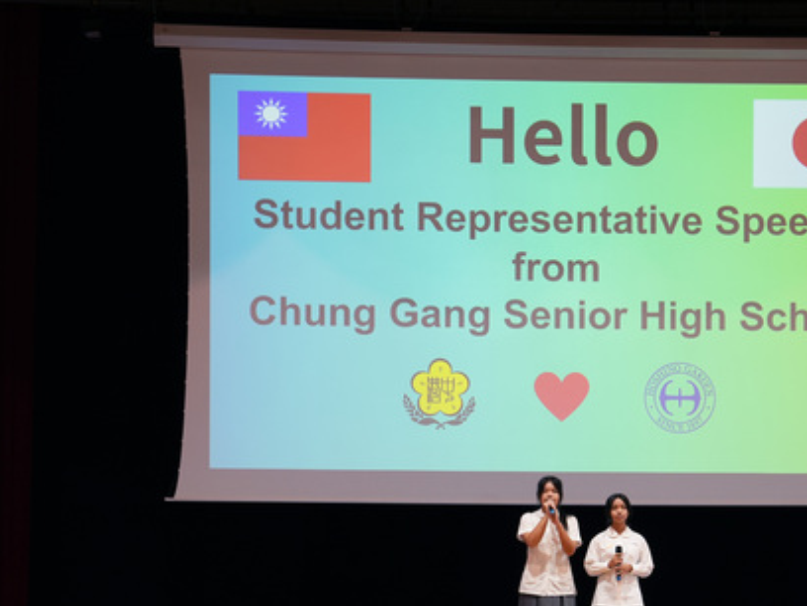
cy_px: 458
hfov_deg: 18.8
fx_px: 2425
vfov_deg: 14.2
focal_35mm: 104
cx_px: 580
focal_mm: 63
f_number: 4
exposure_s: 1/80
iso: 800
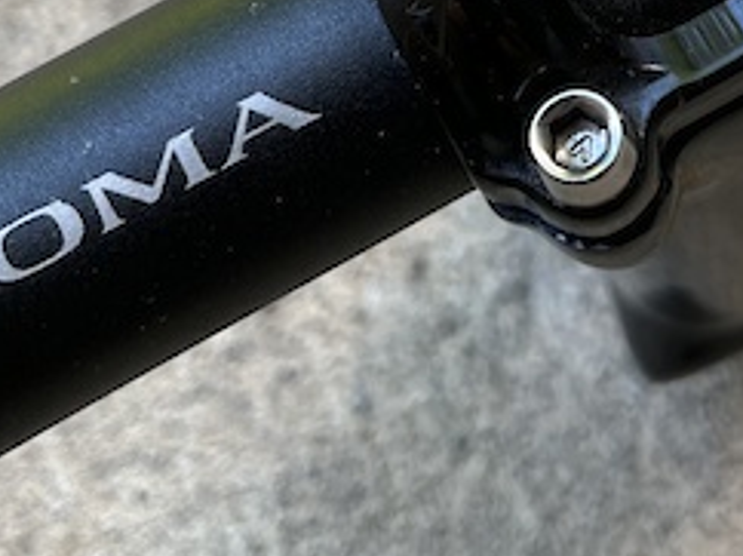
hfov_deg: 22.3
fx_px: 1844
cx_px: 660
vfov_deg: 16.2
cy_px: -172
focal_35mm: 86
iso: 50
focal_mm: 5.1
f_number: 1.6
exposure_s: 1/122
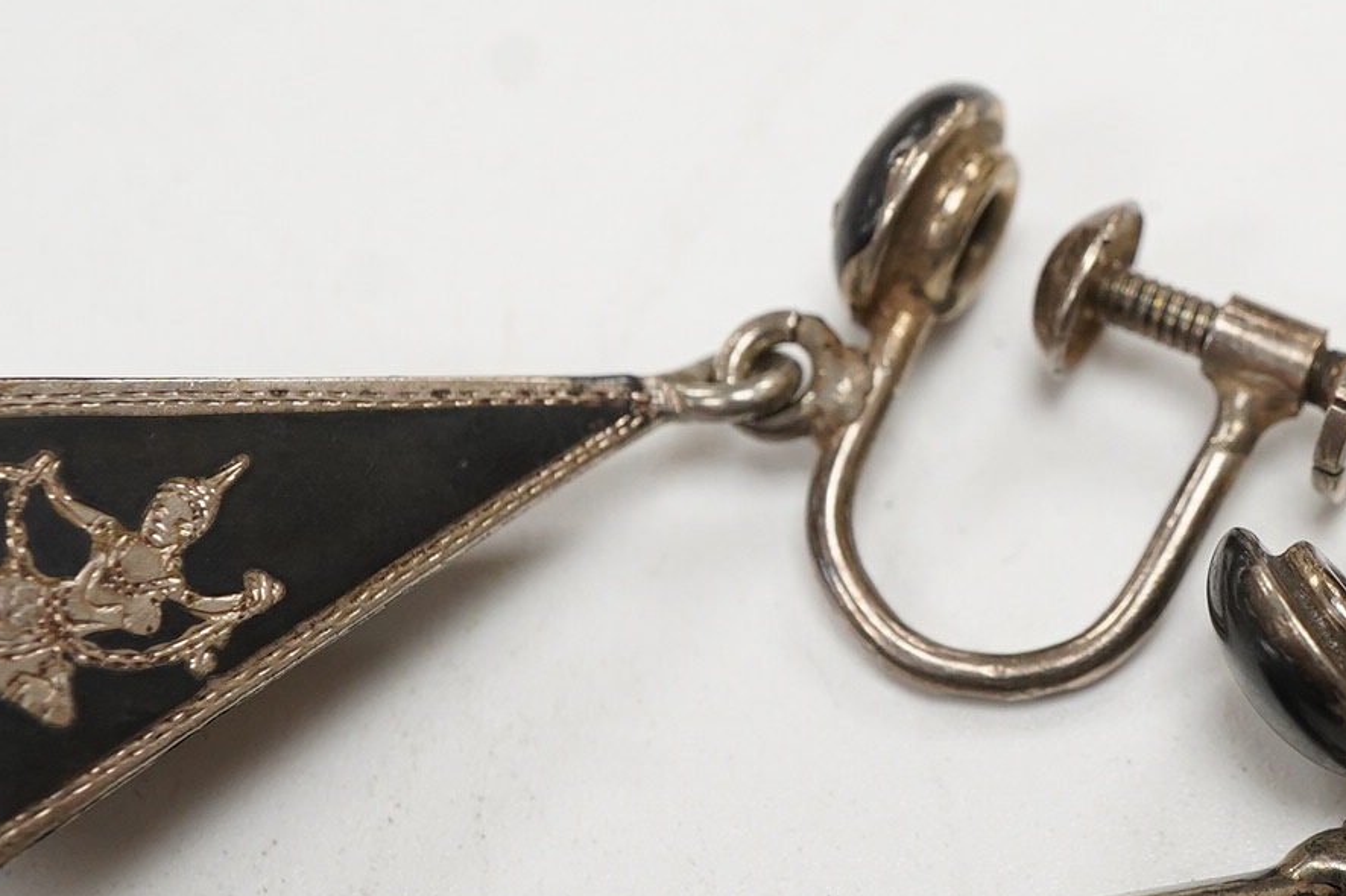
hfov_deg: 20.0
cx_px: 1252
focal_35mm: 100
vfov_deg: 13.7
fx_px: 3737
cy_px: 377
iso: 1250
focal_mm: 30
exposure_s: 1/125
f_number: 11
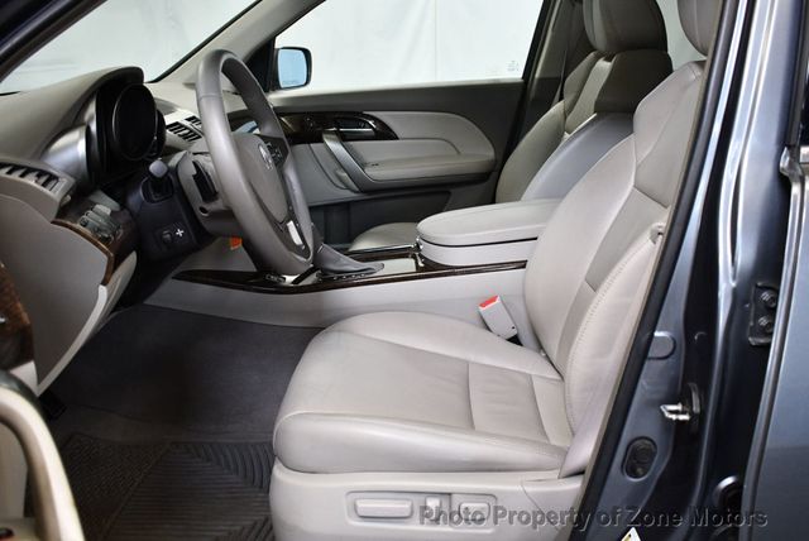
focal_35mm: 36
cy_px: 270
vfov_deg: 36.9
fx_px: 810
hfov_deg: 53.1
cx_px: 404
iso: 1250
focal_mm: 18
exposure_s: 1/125
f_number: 3.5
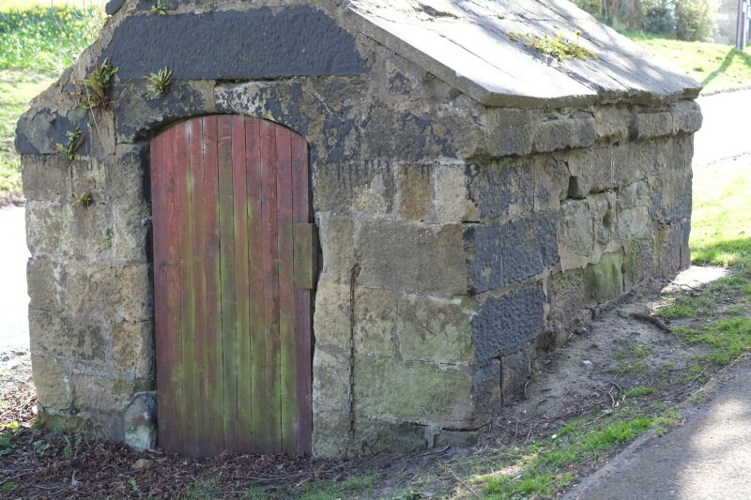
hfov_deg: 37.5
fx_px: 1105
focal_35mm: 53
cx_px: 376
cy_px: 250
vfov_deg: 25.5
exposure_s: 1/140
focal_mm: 35
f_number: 2.8
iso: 200
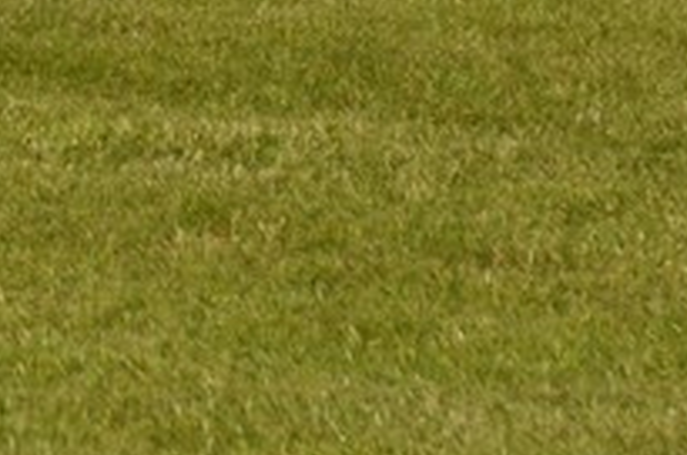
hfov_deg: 3.3
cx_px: -1736
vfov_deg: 2.2
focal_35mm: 608
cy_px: -957
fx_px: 11584
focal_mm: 52
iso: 100
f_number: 5
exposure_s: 1/750
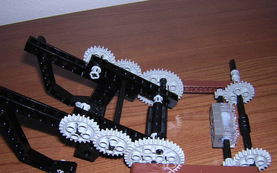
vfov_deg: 32.7
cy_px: 98
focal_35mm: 39
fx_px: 294
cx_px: 141
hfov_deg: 50.4
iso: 100
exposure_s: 1/60.1
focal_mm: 4.7
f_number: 5.2
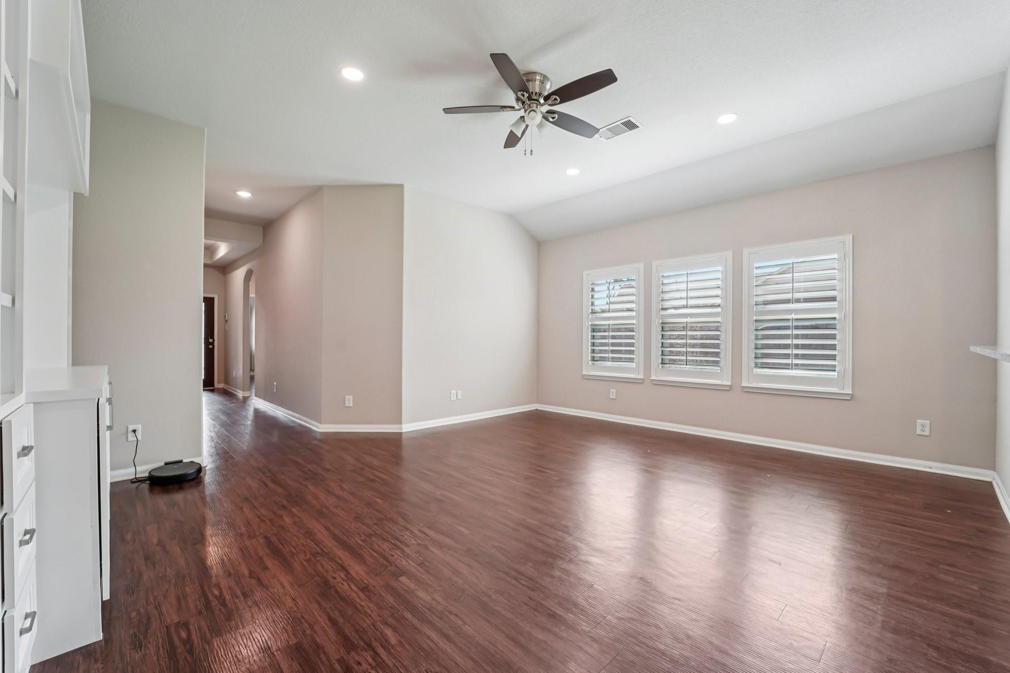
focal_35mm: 14
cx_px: 505
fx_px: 393
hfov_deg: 104.3
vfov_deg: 81.2
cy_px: 336
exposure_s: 1/30
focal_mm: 14
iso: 500
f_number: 8
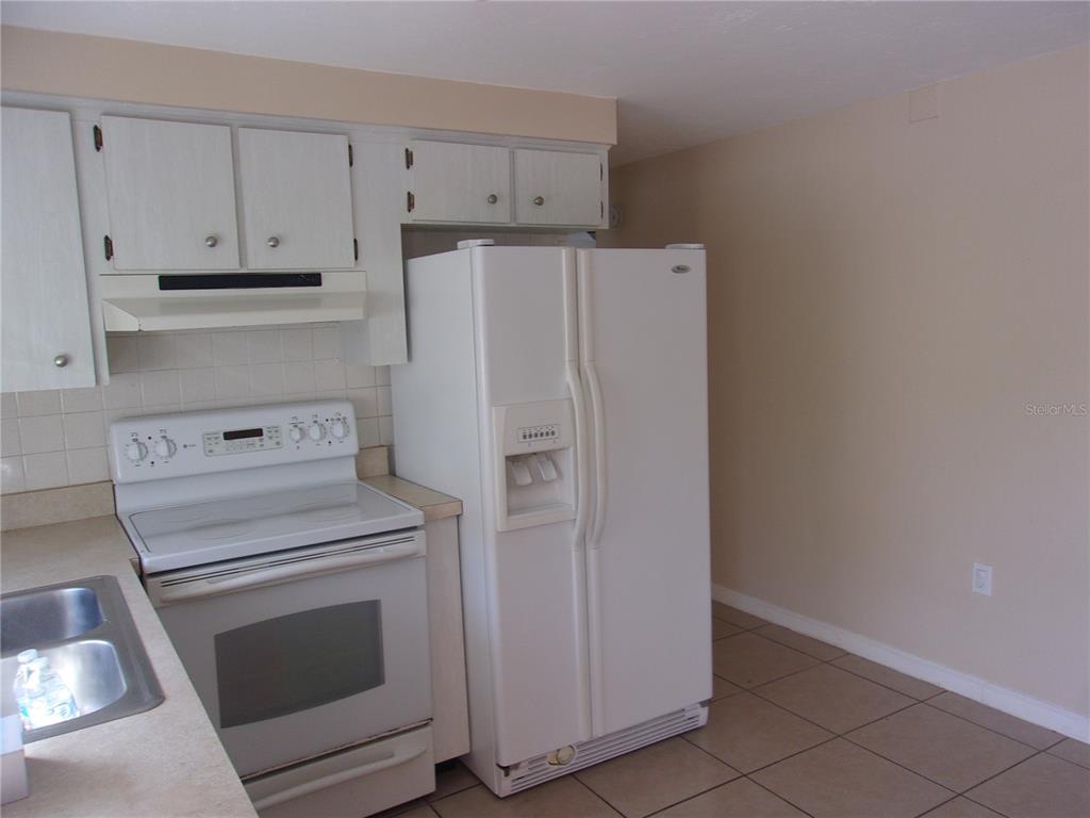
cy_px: 409
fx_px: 850
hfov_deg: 65.3
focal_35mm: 27
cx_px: 545
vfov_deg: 51.4
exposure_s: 1/34
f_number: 3
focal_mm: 4.9
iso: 84
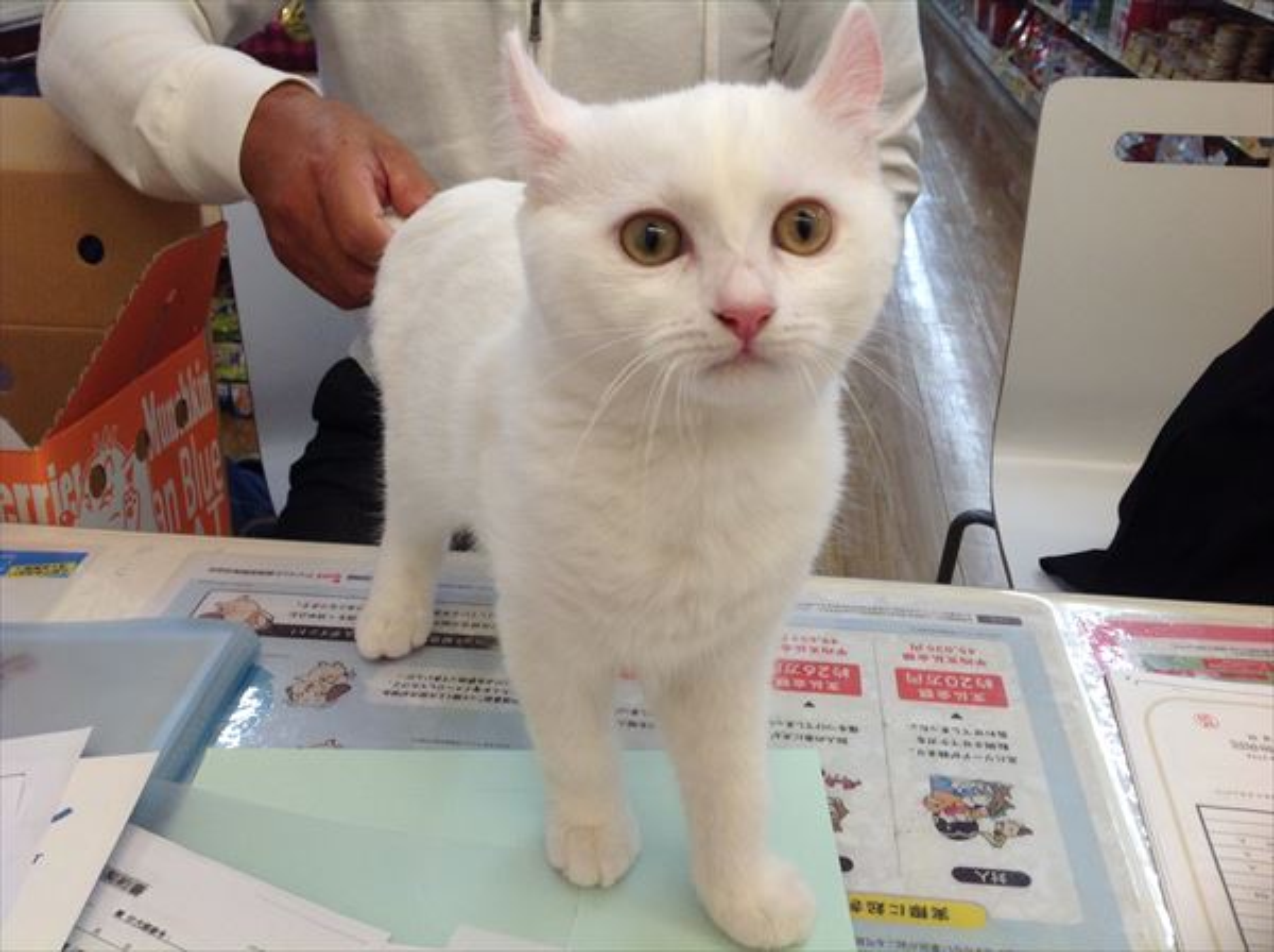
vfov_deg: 40.6
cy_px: 476
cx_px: 637
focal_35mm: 35
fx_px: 1286
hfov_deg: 52.7
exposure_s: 1/120
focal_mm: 4.28
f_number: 2.4
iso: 80
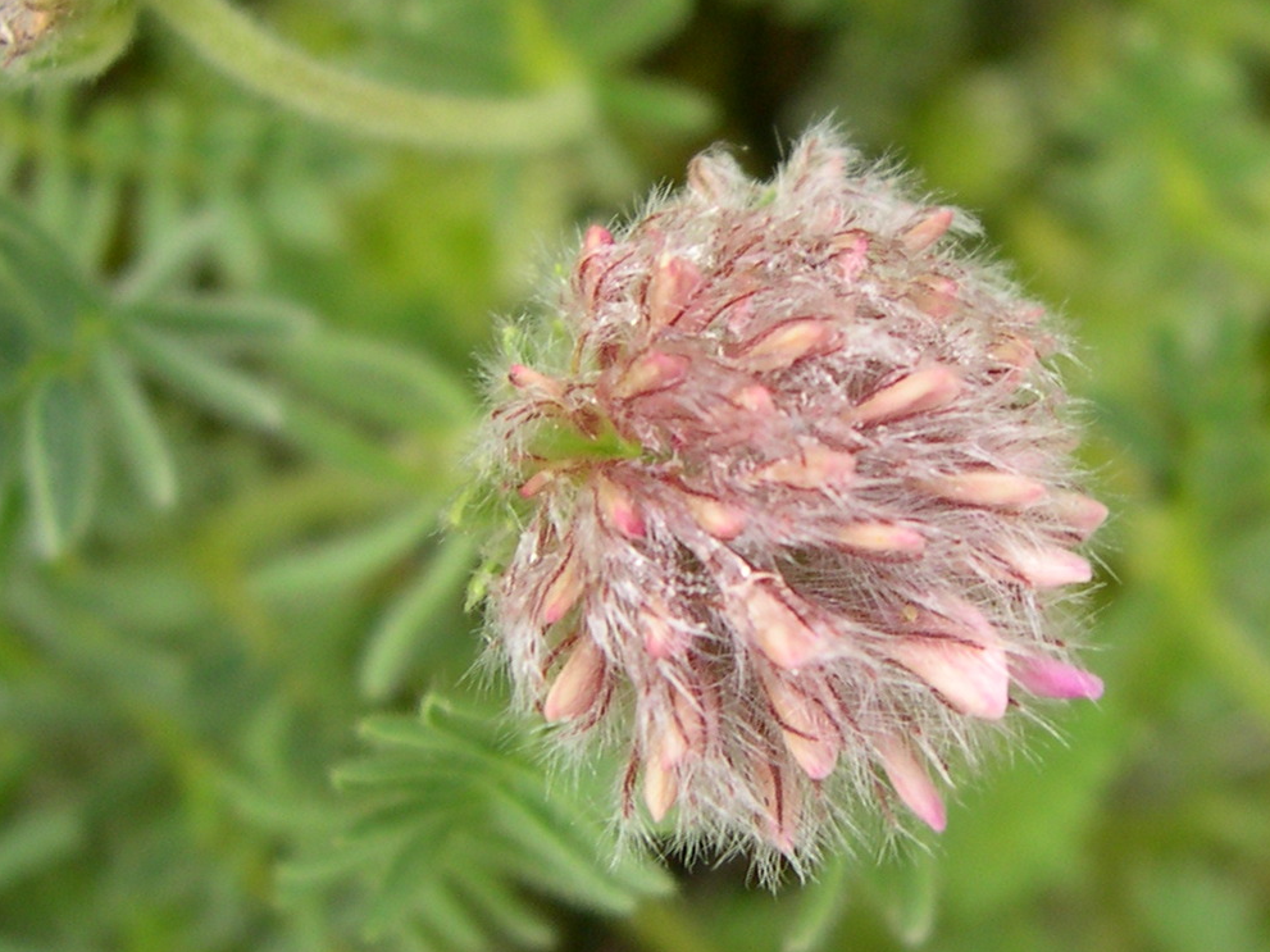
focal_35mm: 46
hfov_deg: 41.2
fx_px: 1687
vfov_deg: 31.5
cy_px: 518
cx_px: 723
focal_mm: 8
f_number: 2.8
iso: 100
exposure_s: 1/209
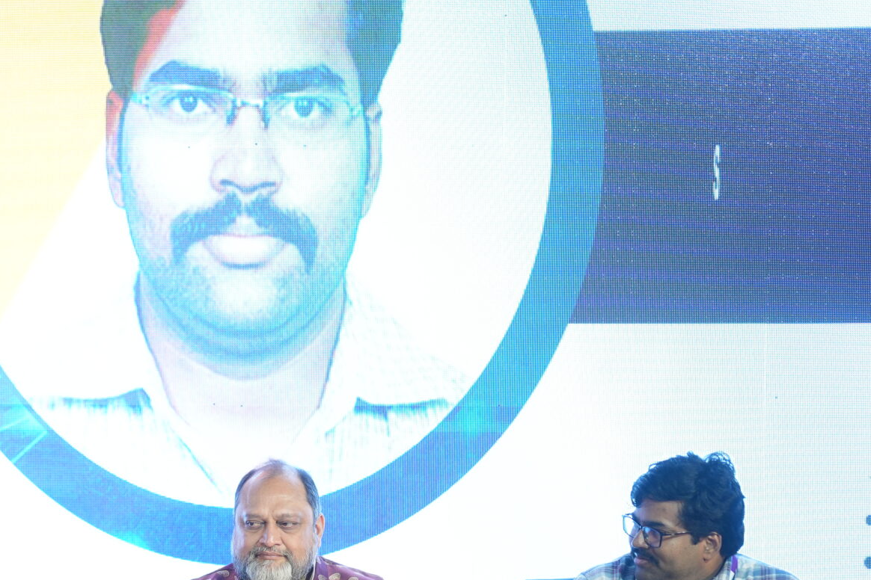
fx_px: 4524
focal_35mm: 187
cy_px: 561
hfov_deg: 10.9
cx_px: -25
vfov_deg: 7.3
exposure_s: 1/500
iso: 500
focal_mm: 85
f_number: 1.4
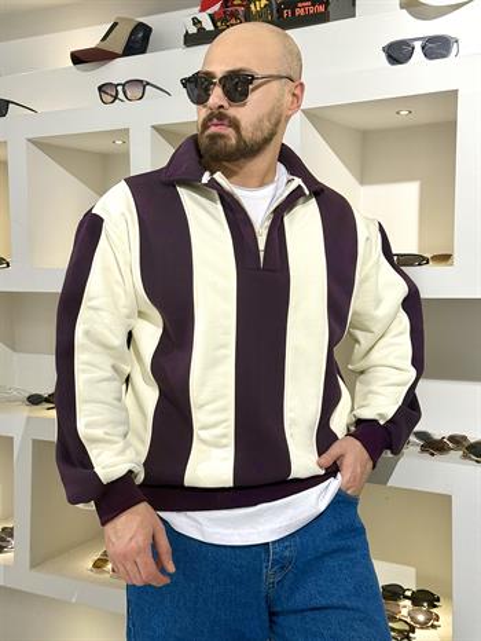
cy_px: 320
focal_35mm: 48
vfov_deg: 39.6
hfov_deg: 30.3
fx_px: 888
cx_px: 240
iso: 80
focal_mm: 6.76
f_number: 1.78
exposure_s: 1/100
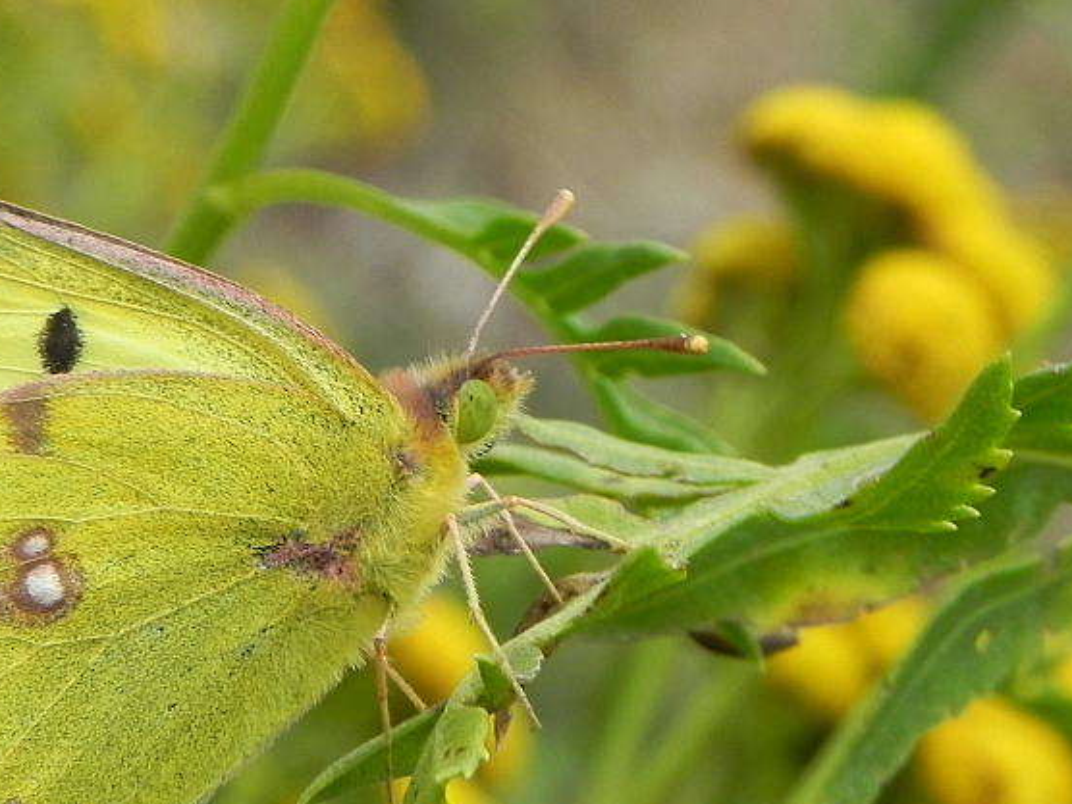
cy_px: 463
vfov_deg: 8.5
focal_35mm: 175
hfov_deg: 11.3
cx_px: 187
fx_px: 5419
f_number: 6.3
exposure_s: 1/248
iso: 160
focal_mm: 16.9
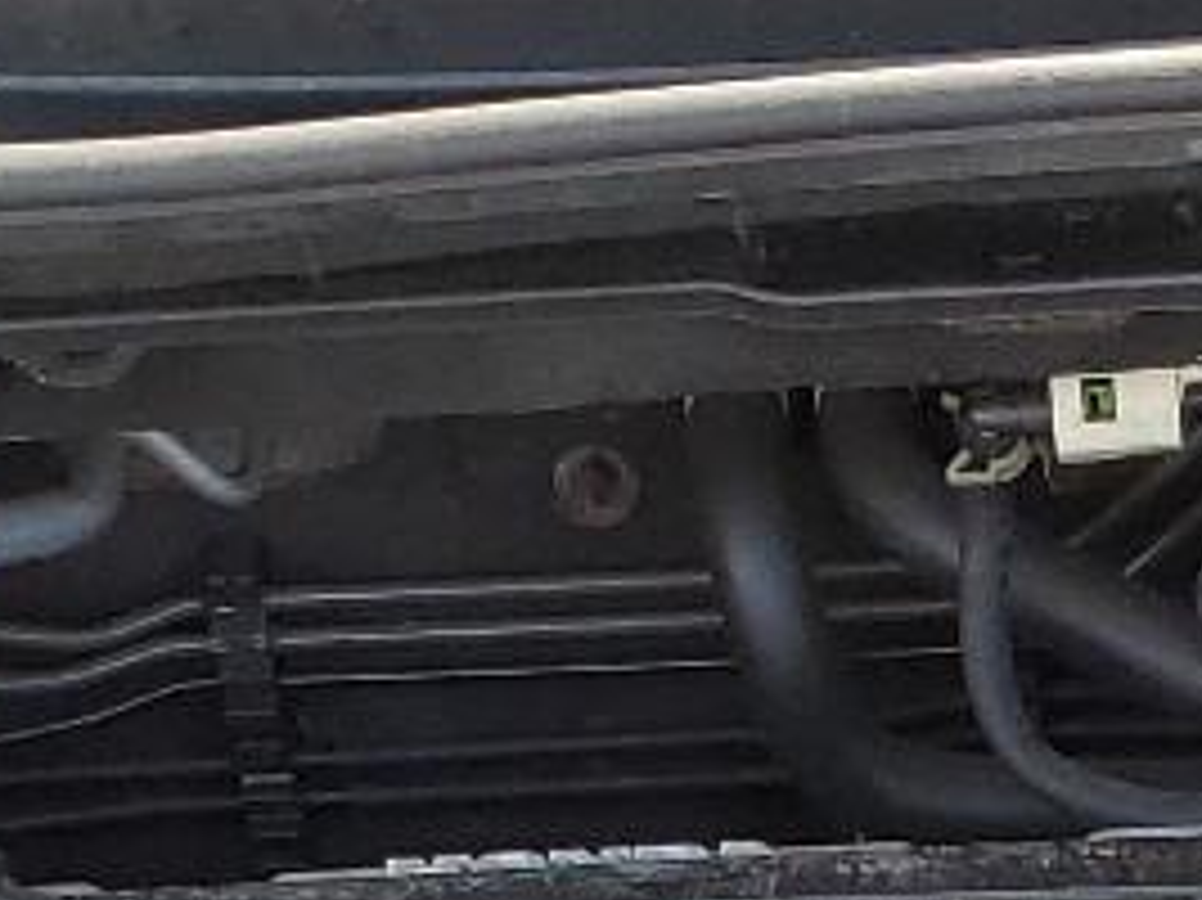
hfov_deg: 12.5
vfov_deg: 8.8
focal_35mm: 156
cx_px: 1161
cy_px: 2012
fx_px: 5414
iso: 50
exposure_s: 1/270
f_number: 1.5
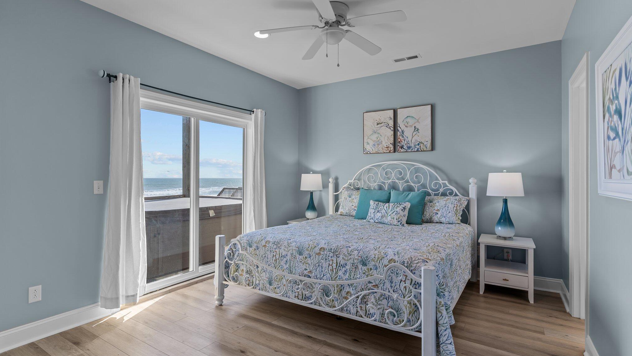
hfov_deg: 92.7
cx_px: 317
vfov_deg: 61.0
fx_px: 302
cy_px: 181
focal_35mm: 18
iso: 125
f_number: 6.3
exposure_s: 1/10
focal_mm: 17
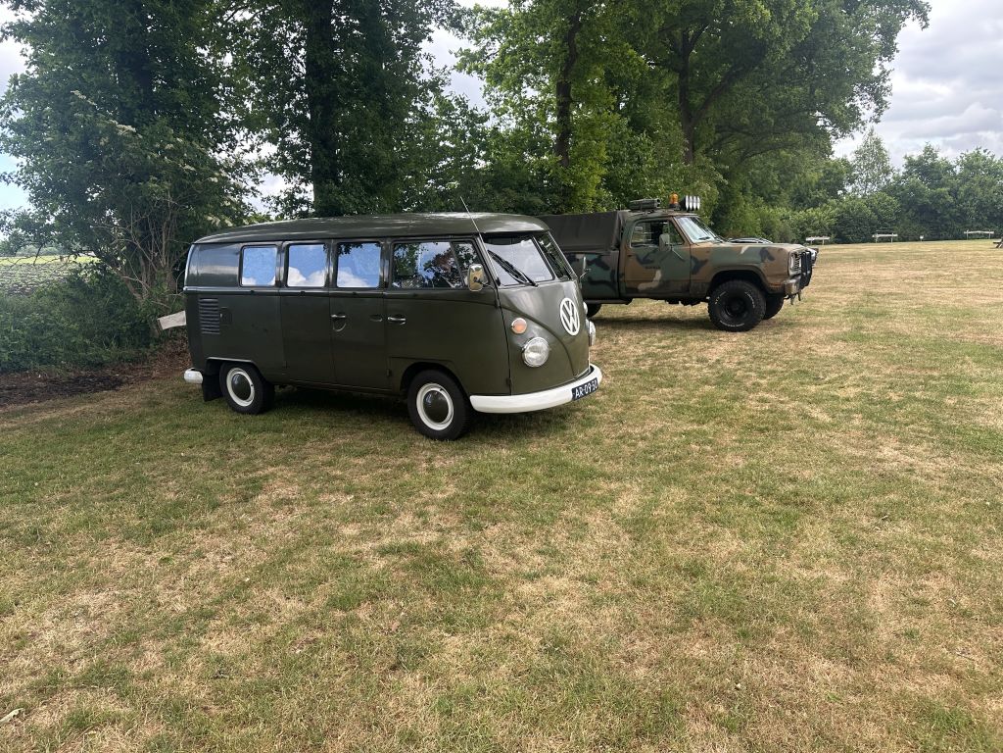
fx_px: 695
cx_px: 502
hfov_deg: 71.6
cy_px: 376
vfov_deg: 56.8
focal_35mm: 24
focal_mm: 6.86
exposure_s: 1/535
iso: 80
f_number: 1.78
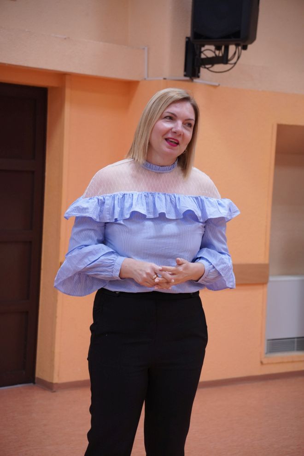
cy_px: 228
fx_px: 950
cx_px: 152
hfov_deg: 18.2
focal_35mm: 75
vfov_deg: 27.0
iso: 2000
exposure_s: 1/125
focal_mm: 50
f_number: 3.5
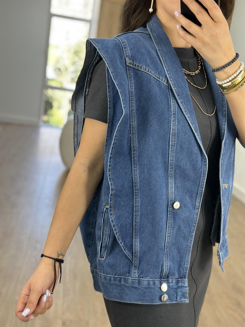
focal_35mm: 48
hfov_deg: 30.3
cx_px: 122
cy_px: 164
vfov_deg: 39.7
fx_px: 453
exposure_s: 1/100
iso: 64
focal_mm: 6.86
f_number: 1.78
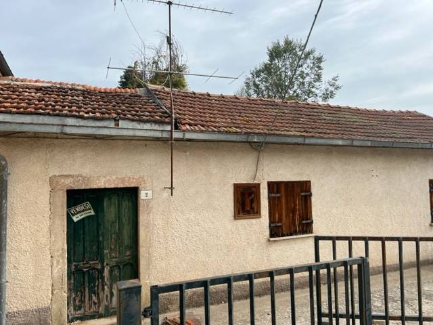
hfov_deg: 67.3
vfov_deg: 53.1
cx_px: 216
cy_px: 162
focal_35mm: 26
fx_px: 325
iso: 50
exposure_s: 1/3571
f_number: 1.5
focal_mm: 5.7
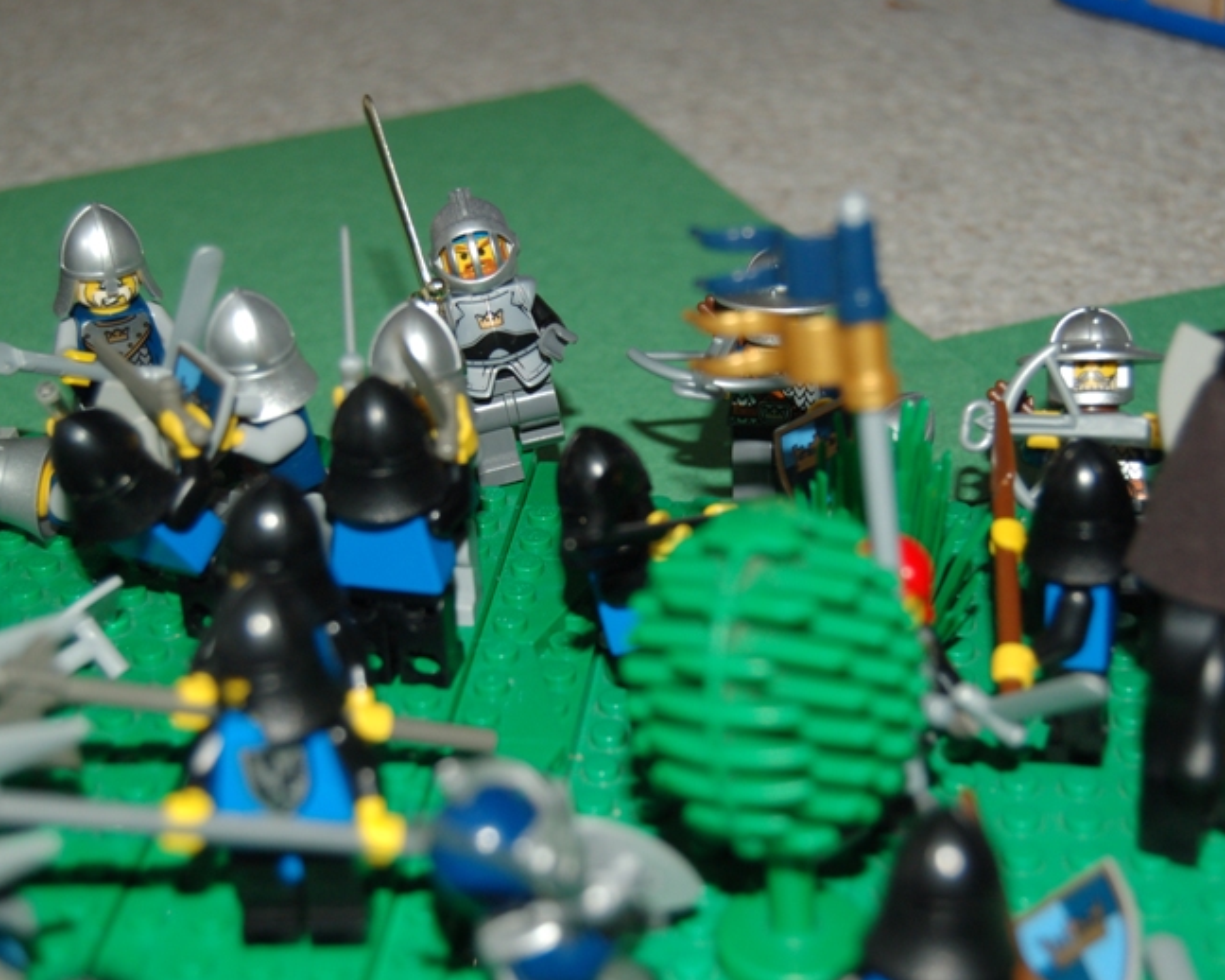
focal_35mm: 66
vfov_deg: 23.1
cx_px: 633
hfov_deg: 28.7
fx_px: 2392
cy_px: 479
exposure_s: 1/60
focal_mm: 38
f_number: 4.8
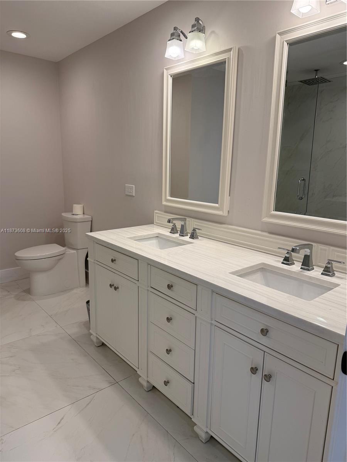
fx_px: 321
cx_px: 174
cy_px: 231
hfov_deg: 56.8
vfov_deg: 71.6
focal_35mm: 24
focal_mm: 6.76
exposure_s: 1/239
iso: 100
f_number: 1.78
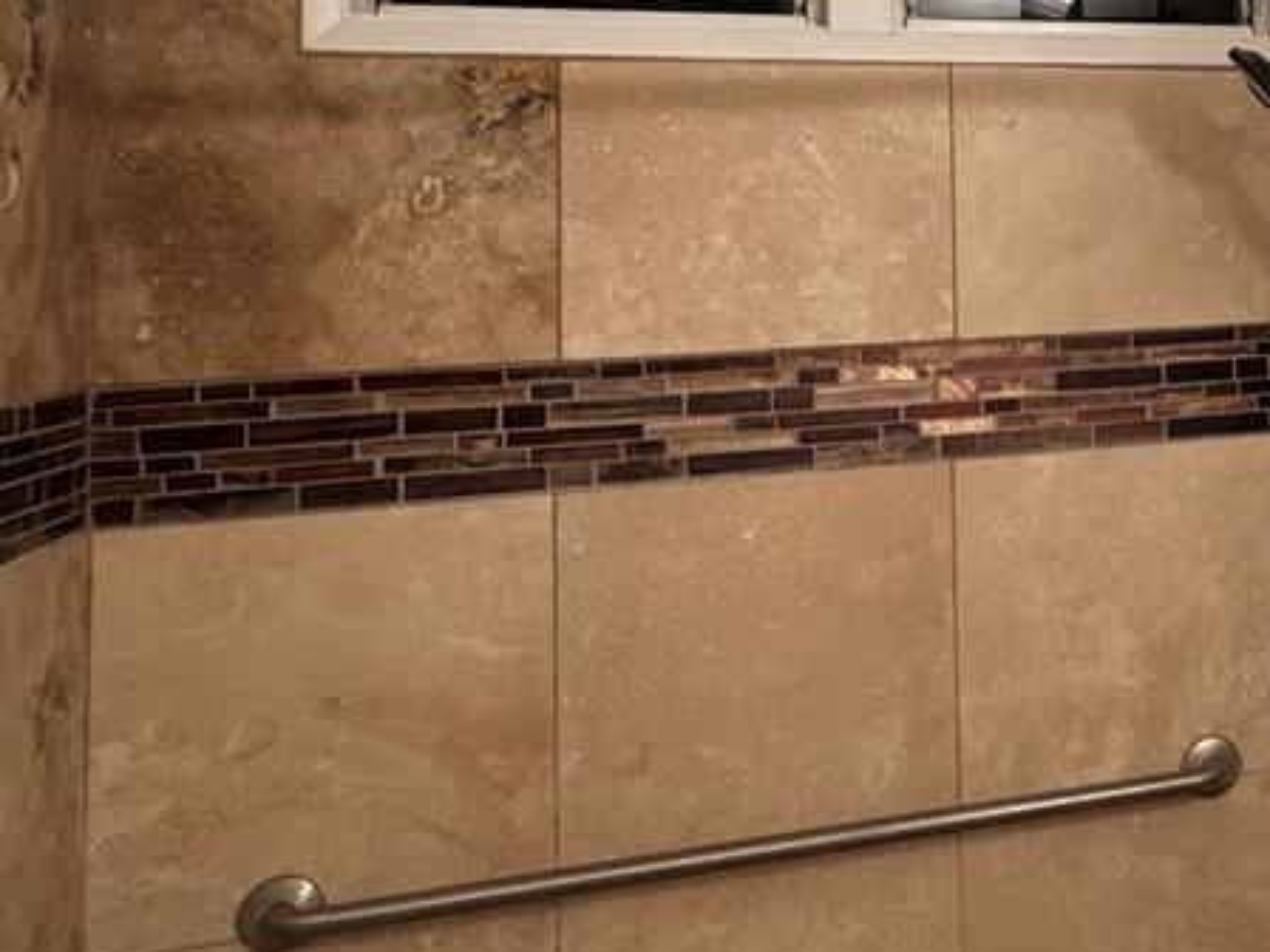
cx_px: 1497
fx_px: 1834
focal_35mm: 50
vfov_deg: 28.2
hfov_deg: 32.2
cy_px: 130
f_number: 2.2
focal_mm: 2.22
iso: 250
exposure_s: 1/120
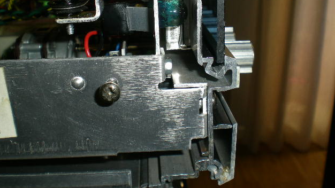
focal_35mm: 49
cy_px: 69
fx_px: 435
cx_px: 164
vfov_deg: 24.3
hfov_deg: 42.1
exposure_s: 1/60
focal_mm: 7.4
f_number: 4.9
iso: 50
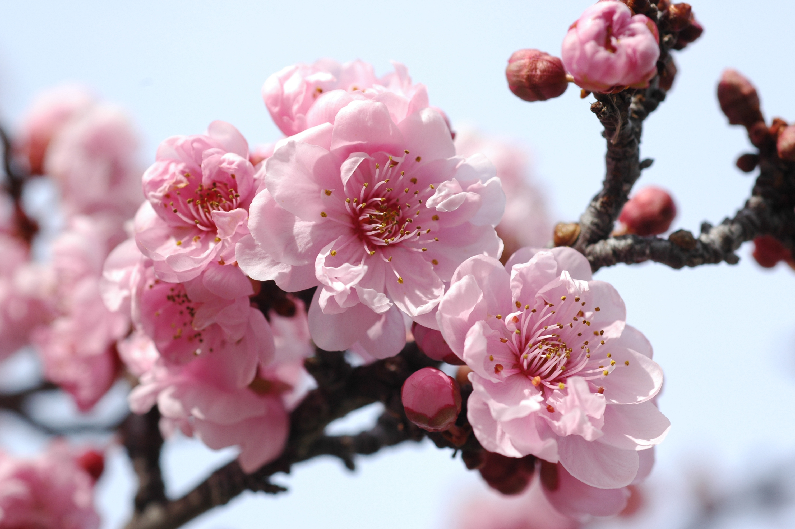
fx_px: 1986
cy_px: 264
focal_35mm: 90
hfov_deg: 22.6
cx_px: 398
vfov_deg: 15.2
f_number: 8
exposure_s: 1/250
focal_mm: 60
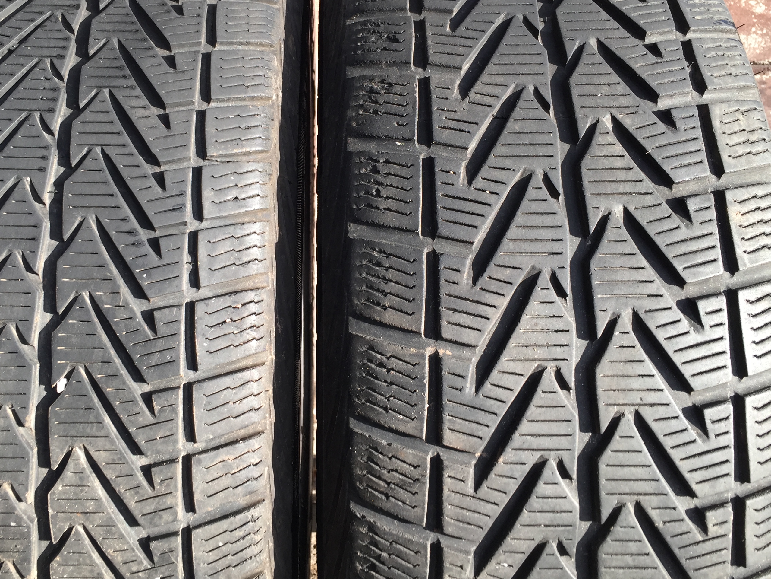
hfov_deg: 49.9
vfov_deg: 38.5
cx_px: 324
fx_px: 824
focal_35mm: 37
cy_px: 231
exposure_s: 1/134
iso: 32
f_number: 2.2
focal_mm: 4.15
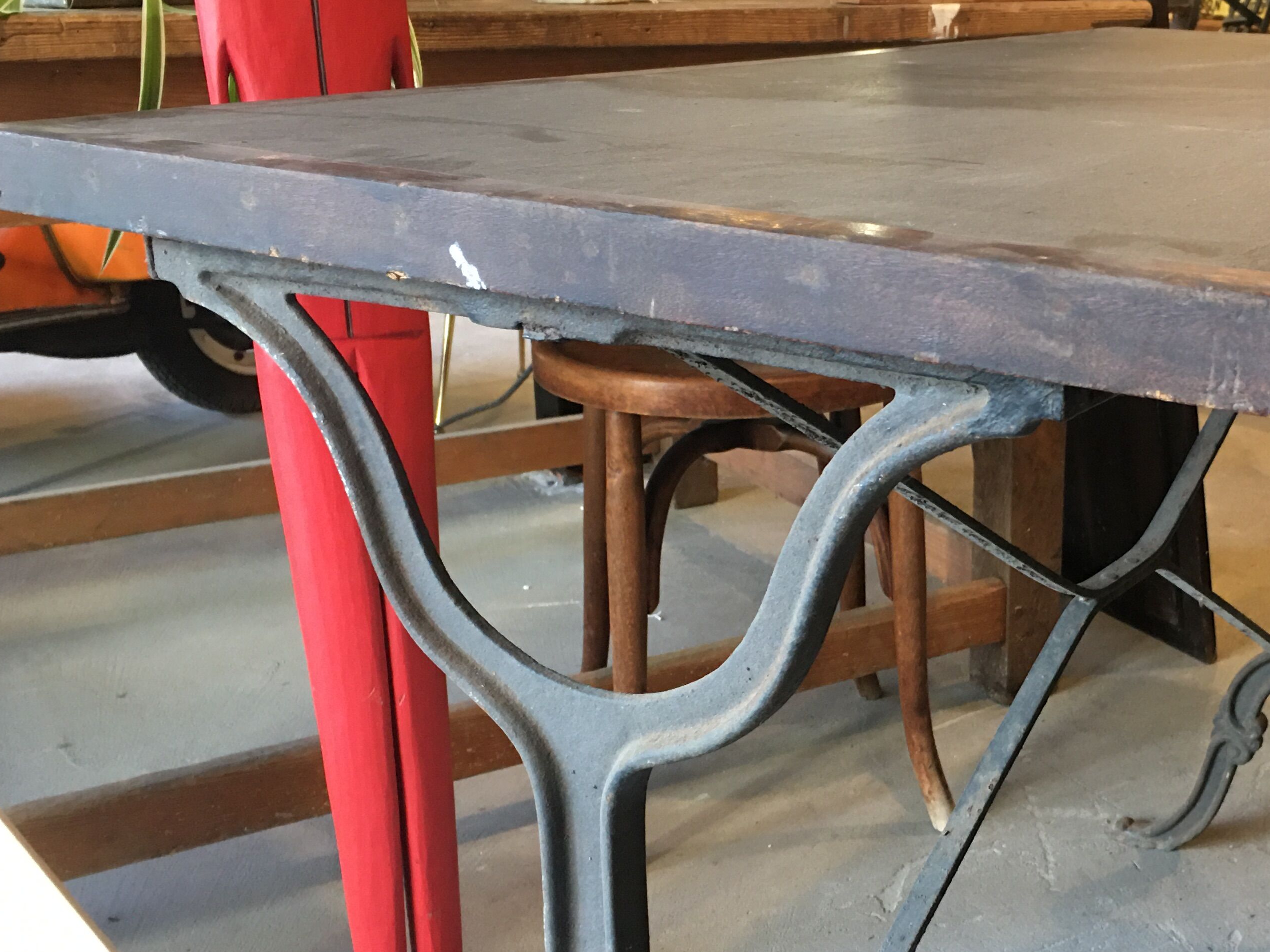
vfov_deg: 31.5
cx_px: 940
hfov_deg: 40.2
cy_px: 547
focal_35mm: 46
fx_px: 1687
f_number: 2.2
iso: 100
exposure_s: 1/17
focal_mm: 4.15
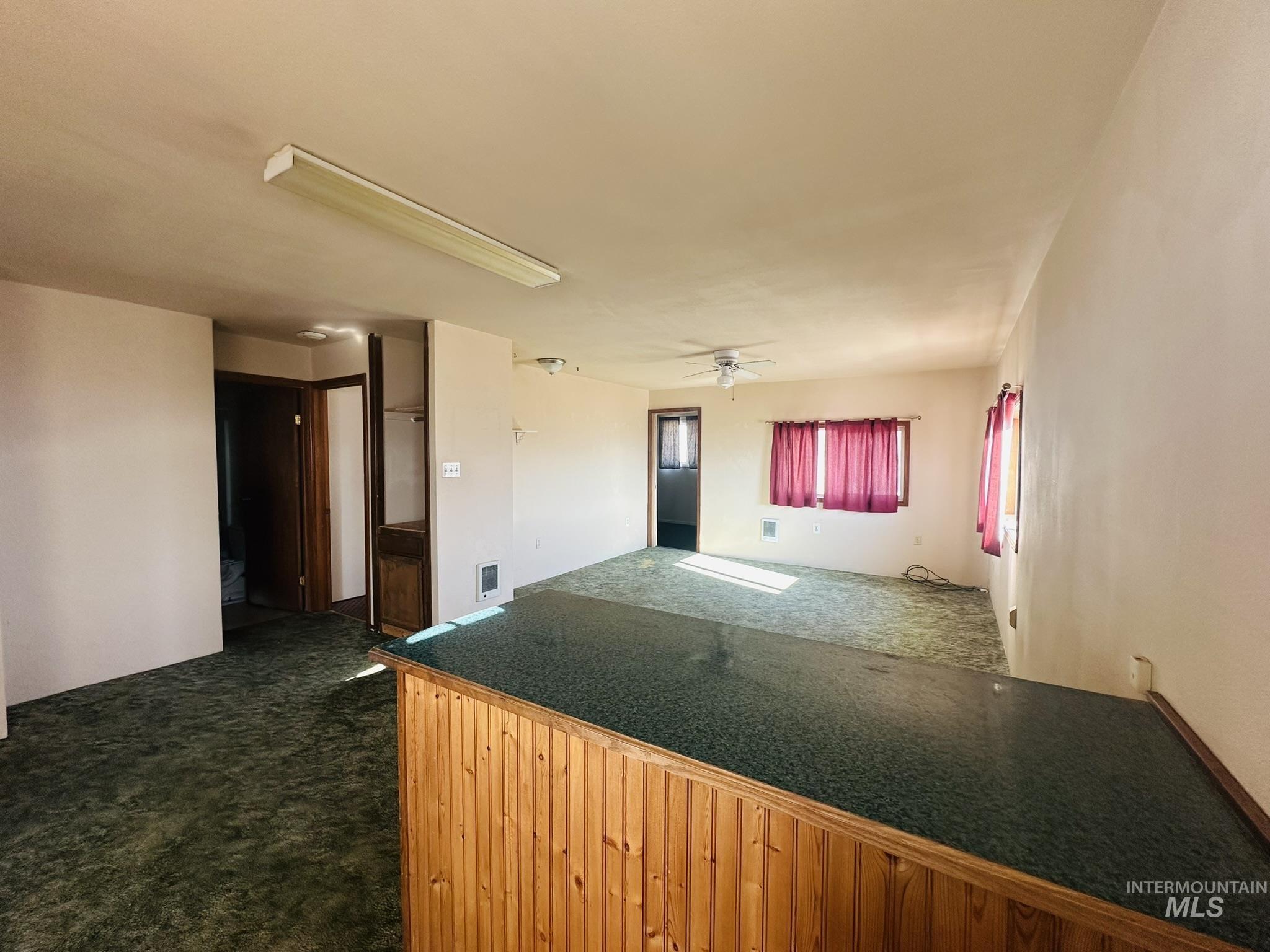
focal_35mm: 14
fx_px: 514
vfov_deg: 85.7
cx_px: 635
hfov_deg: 102.1
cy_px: 476
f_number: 2.2
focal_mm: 2.22
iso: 125
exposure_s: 1/99
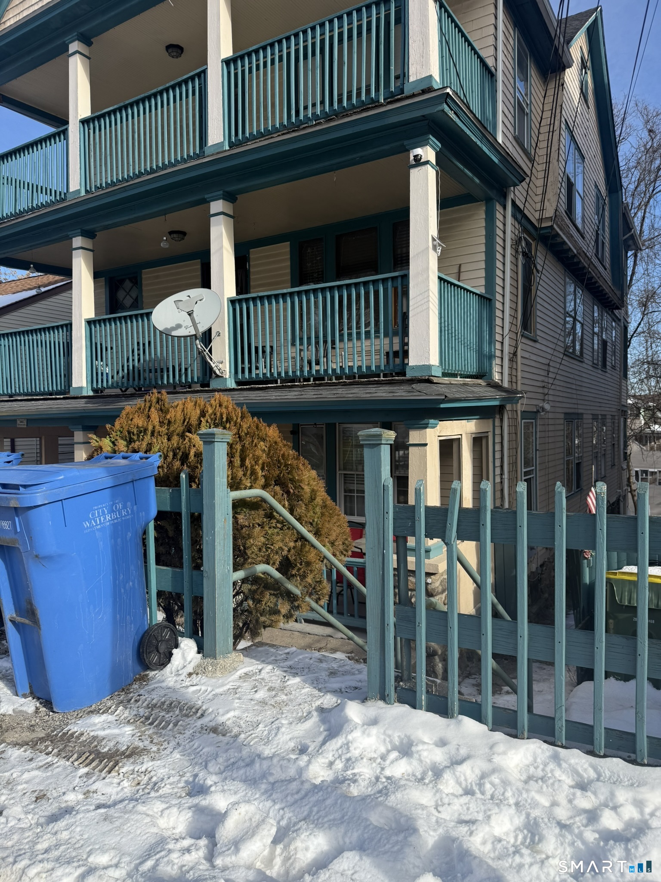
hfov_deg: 56.8
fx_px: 611
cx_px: 330
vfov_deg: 71.6
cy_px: 441
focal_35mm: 24
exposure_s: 1/3425
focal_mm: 6.76
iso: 80
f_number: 1.78
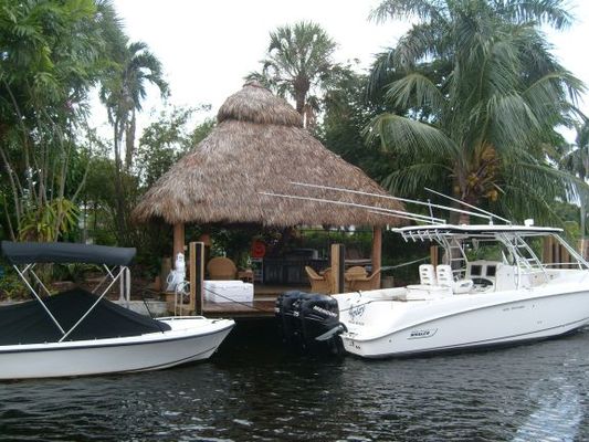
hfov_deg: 52.6
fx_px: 596
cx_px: 294
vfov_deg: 40.7
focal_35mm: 35
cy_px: 221
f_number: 2.8
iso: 80
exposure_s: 1/250
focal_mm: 5.8
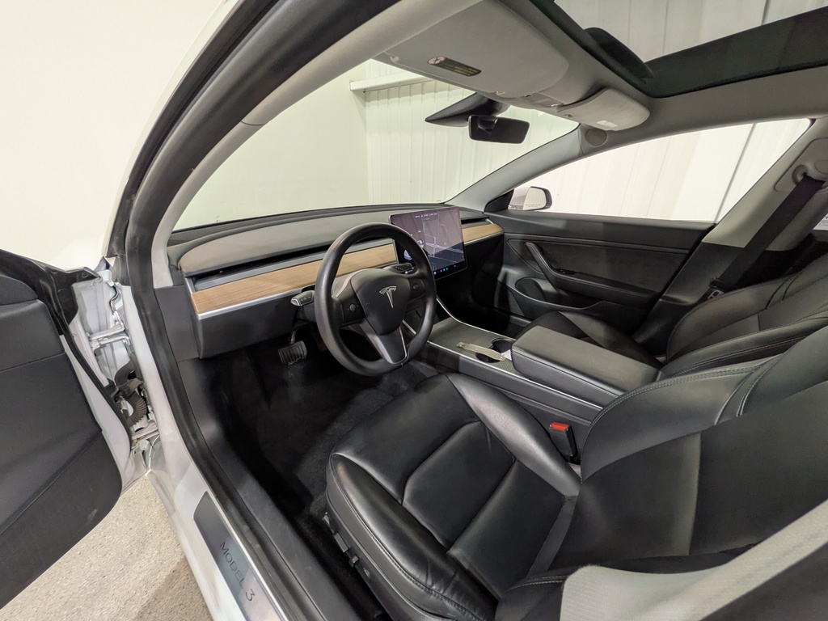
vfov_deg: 85.7
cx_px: 414
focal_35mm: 14
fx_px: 335
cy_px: 310
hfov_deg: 102.1
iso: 126
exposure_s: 1/24
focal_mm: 1.83
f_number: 2.2
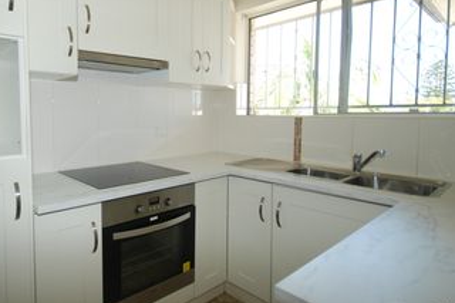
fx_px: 278
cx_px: 161
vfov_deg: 56.7
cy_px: 122
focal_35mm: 22
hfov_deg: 76.7
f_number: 4
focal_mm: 10
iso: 200
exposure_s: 1/60
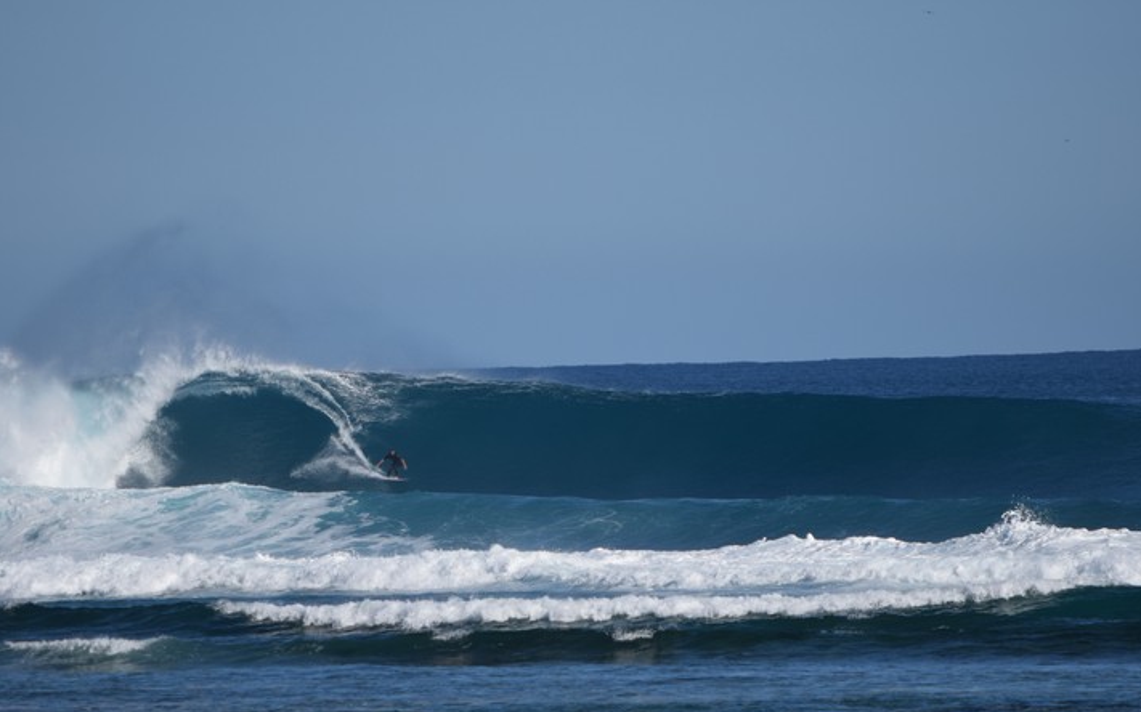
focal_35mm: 645
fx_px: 20052
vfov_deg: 2.0
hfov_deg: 3.3
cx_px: 594
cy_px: 405
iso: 200
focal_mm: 300
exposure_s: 1/2000
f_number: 5.6
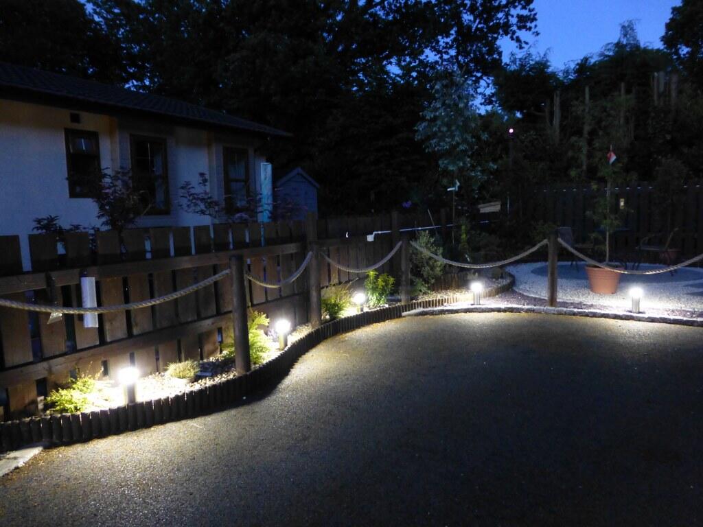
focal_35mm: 24
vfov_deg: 56.8
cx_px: 352
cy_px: 264
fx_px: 487
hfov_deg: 71.6
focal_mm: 4.3
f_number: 3.3
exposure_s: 1/1.3
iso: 800
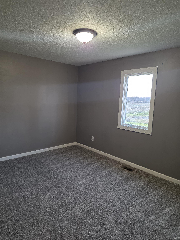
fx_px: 159
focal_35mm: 23
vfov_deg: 73.9
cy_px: 120
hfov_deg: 58.9
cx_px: 90
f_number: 1.7
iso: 320
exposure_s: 1/120
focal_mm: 6.25
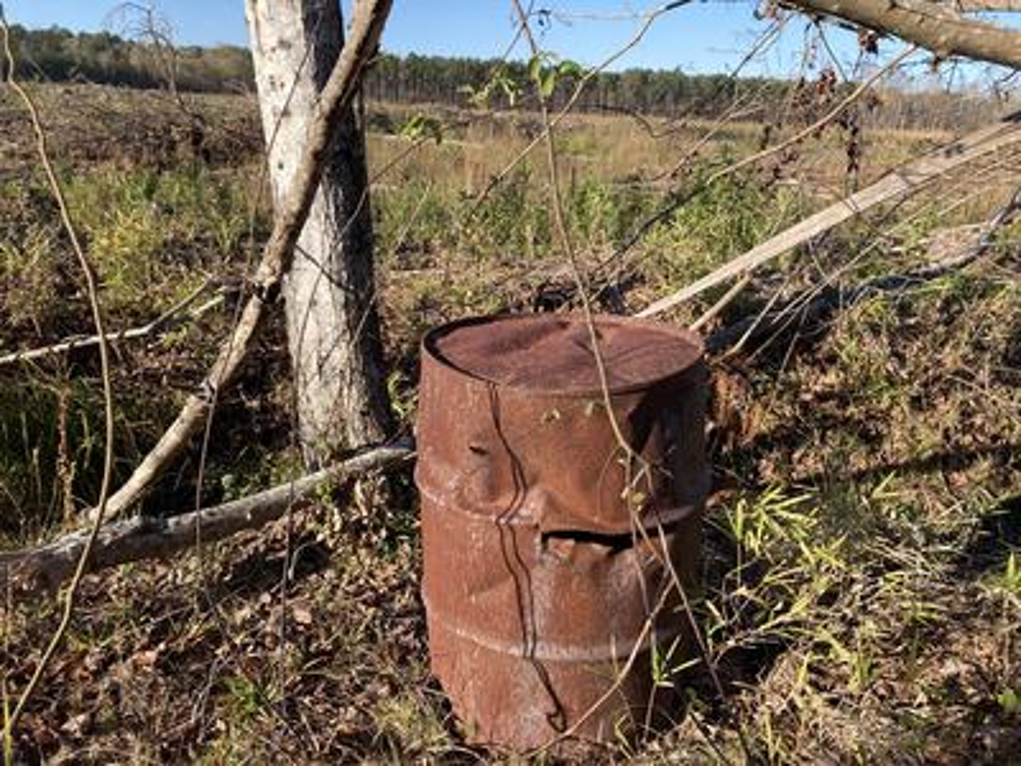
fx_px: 826
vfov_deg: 49.7
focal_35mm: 28
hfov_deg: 63.4
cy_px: 383
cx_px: 510
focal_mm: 3.99
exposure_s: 1/674
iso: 20
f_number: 1.8
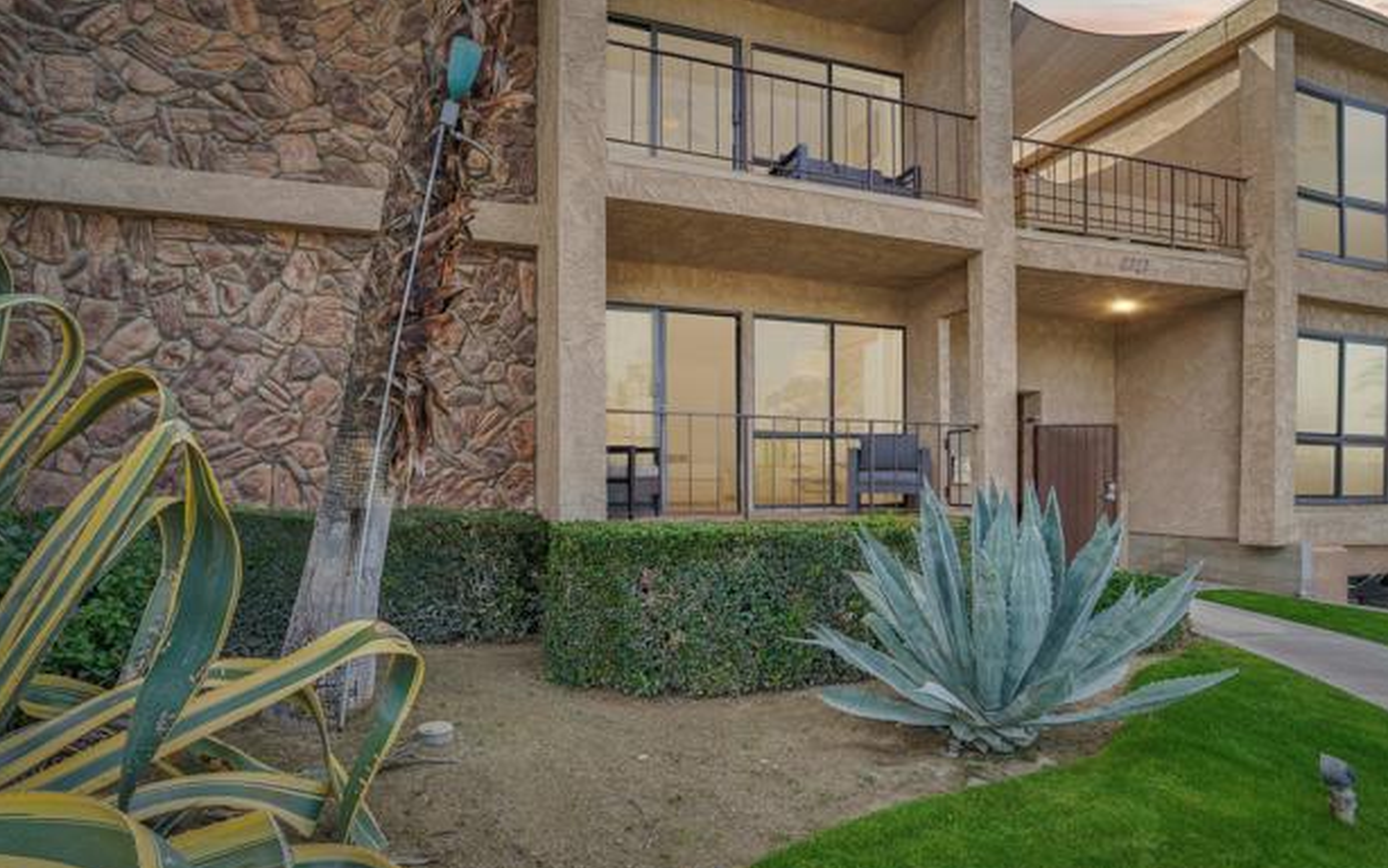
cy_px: 444
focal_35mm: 17
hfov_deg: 94.3
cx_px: 678
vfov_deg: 68.0
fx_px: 643
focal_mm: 16
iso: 100
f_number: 8
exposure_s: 1/30
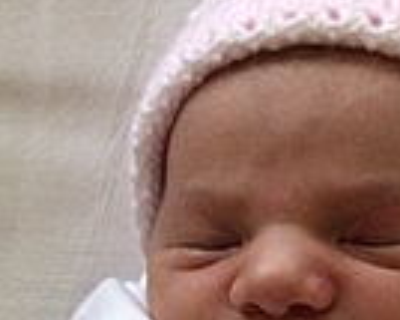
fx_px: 1242
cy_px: 422
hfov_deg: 18.2
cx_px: 296
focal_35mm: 105
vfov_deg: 14.0
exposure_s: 1/15
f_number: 2.2
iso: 400
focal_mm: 4.12
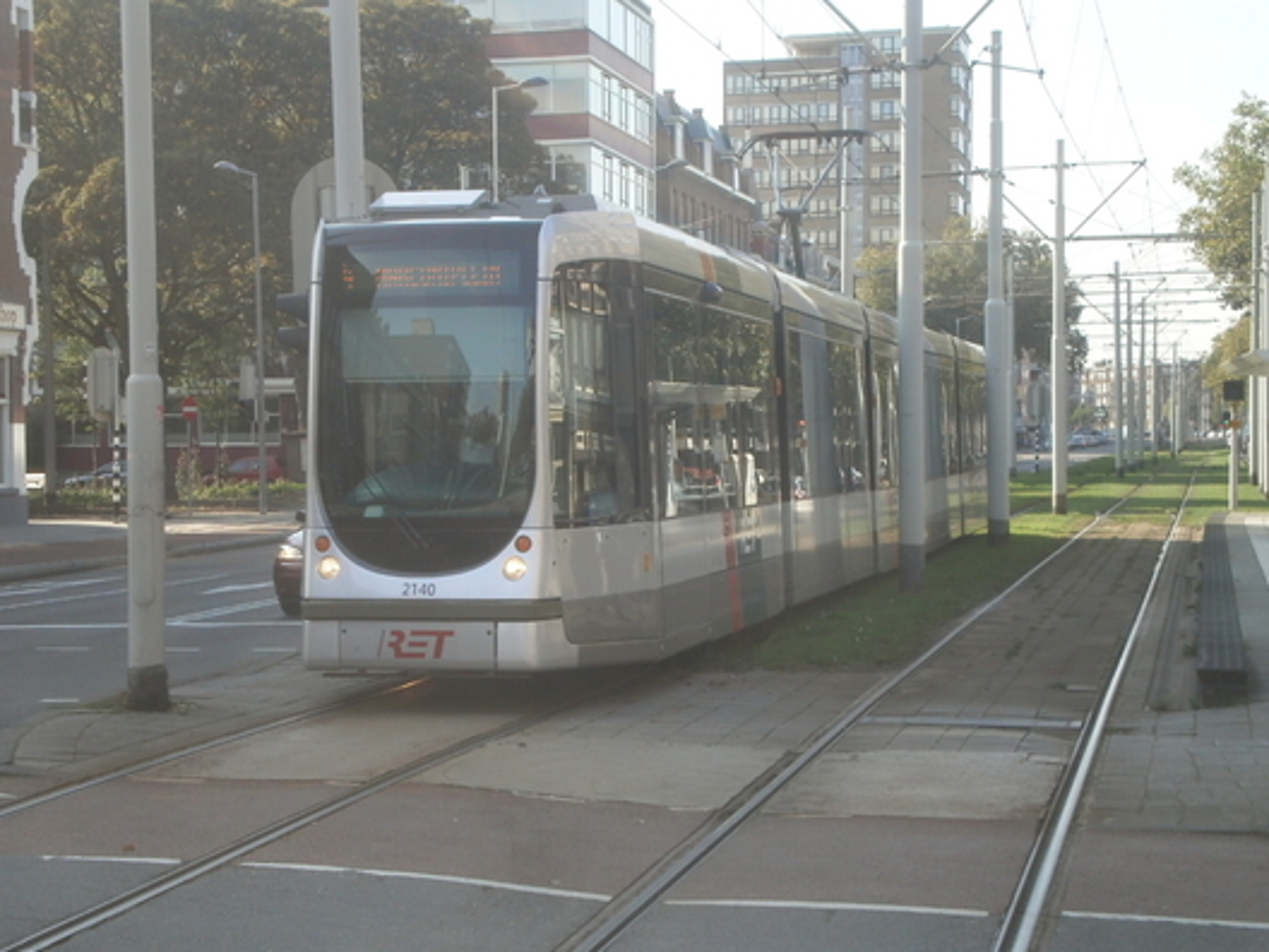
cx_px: 562
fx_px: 2456
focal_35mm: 67
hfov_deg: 28.9
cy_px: 502
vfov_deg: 21.9
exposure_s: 1/125
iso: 100
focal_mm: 10.3
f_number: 5.9
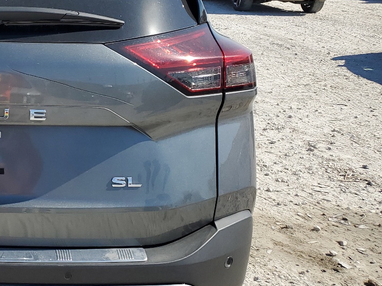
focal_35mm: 57
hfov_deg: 30.5
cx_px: -31
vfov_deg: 25.5
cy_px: 93
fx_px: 629
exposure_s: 1/3333
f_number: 1.5
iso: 50
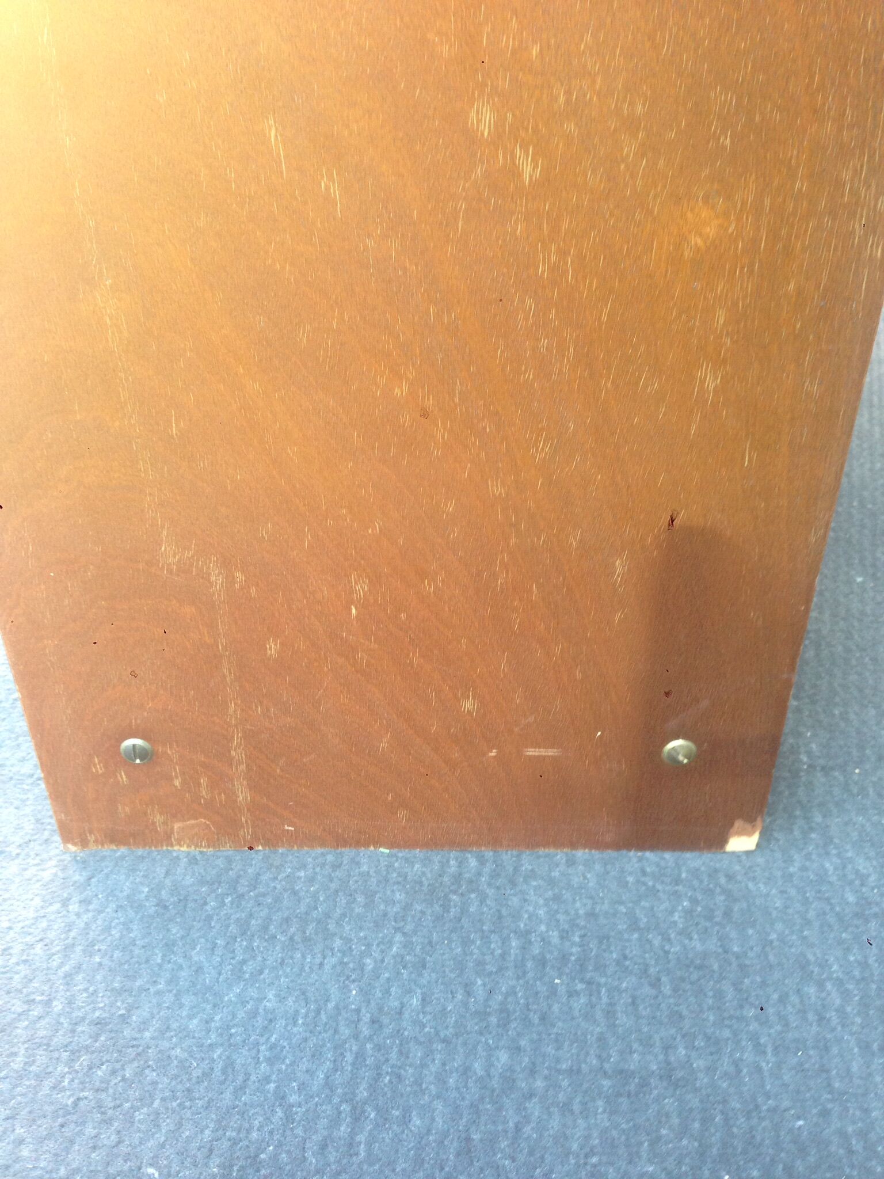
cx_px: 442
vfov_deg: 55.4
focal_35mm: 33
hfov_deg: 42.9
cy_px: 590
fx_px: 1124
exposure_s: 1/20
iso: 100
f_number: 2.4
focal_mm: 4.12
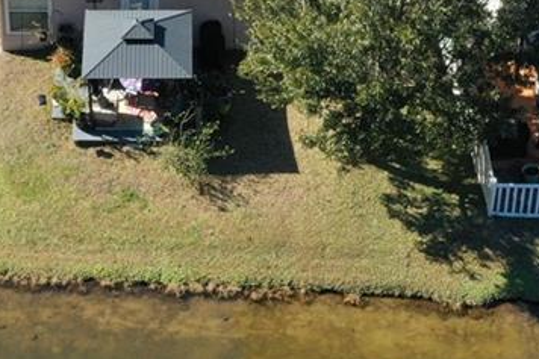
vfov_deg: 10.8
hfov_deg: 16.2
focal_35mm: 126
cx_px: 112
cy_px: 94
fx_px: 1886
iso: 100
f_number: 8
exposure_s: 1/120
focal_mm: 10.26
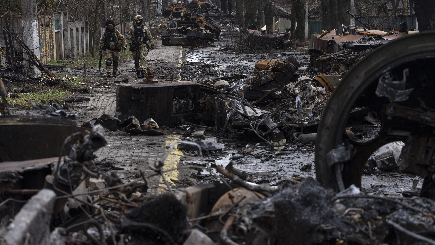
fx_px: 1211
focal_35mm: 105
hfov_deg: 20.4
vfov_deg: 11.5
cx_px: 217
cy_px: 117
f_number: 8
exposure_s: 1/250
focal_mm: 100
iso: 250
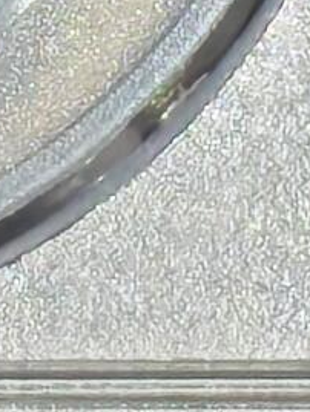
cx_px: -408
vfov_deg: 2.4
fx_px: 9569
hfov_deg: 1.8
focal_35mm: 802
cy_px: -769
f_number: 1.5
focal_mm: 4.94
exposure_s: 1/689
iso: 50
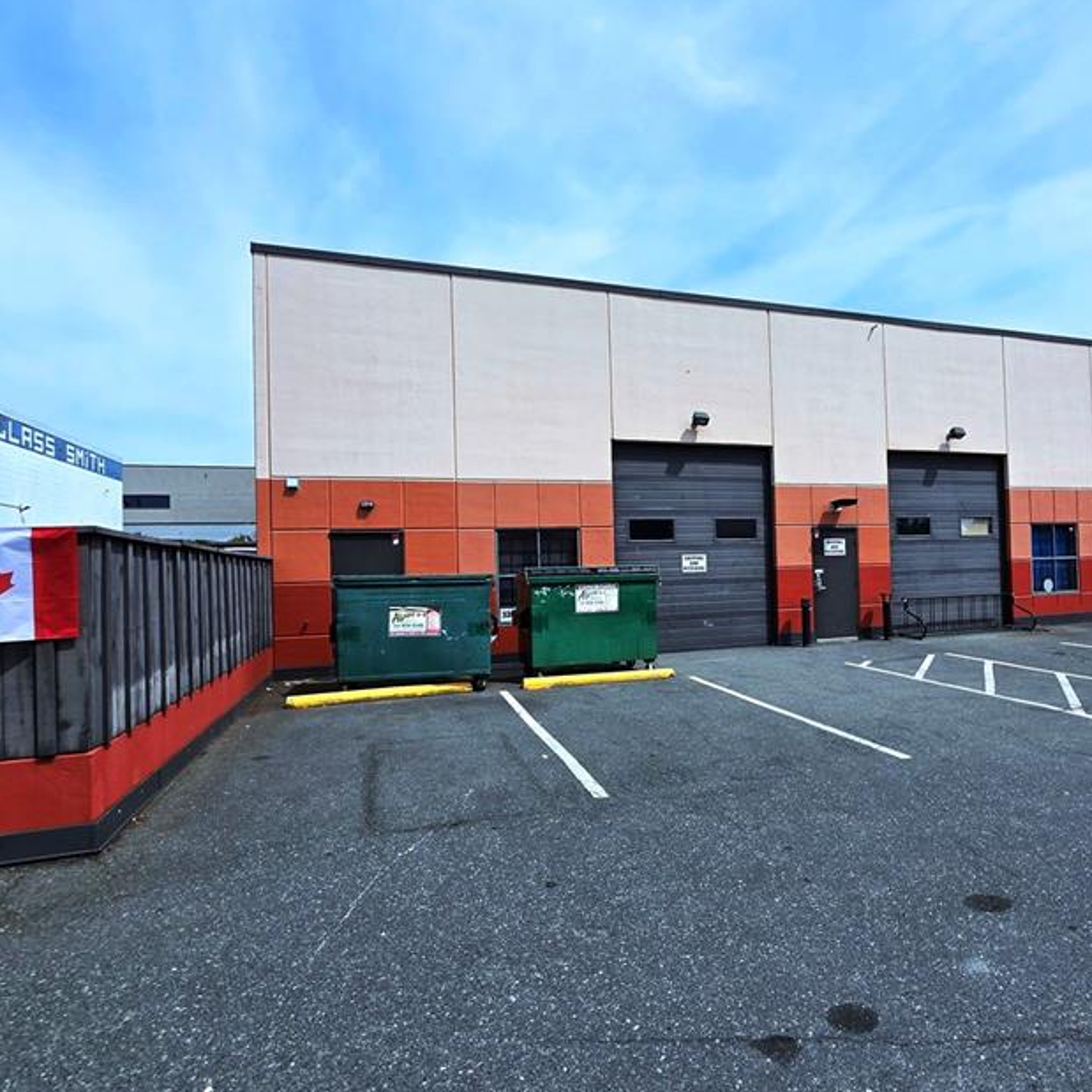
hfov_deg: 76.4
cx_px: 676
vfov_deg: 77.7
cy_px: 556
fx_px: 678
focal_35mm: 19
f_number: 1.9
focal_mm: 2.2
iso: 40
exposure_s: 1/3873
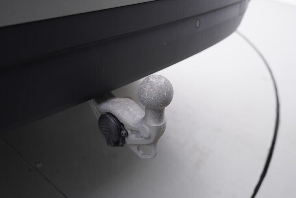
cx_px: 148
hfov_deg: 53.1
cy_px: 99
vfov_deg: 36.9
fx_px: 296
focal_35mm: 36
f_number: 2.8
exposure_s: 1/40
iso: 125
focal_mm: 24
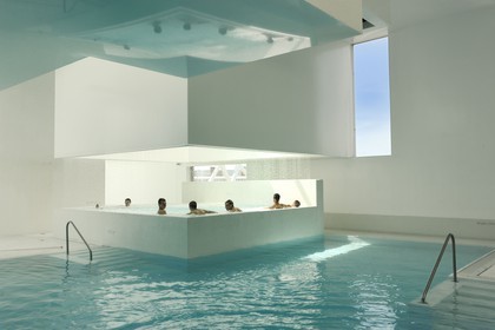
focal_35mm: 32
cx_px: 248
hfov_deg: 58.7
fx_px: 440
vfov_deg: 41.1
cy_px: 165
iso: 200
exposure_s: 1/160
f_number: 11
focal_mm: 32
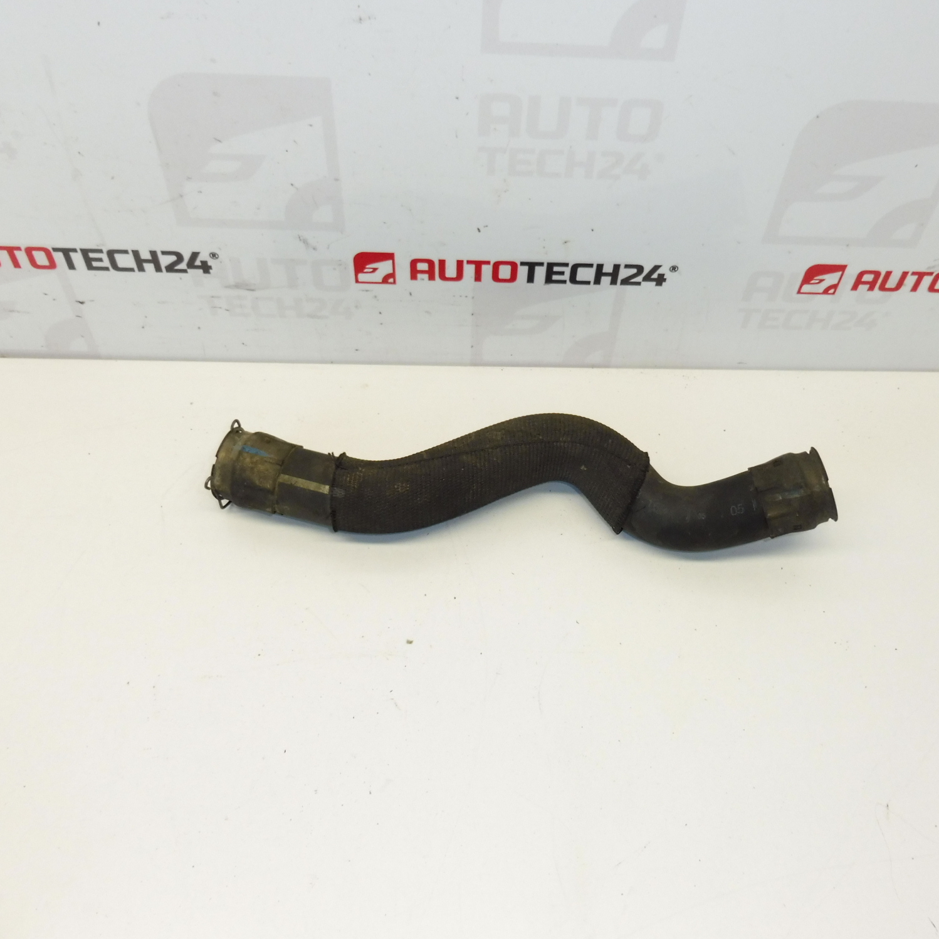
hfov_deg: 55.5
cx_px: 511
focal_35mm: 29
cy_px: 471
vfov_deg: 55.6
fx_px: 890
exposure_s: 1/125
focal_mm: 4.3
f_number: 3.5
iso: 200
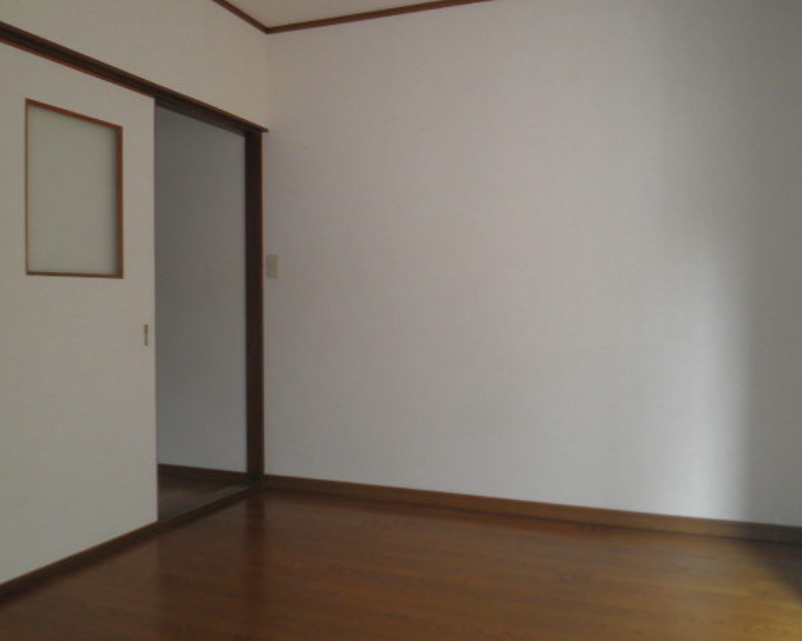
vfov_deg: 51.5
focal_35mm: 28
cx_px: 425
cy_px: 312
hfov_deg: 62.2
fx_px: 665
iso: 80
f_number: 2.8
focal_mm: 4.7
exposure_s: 1/30
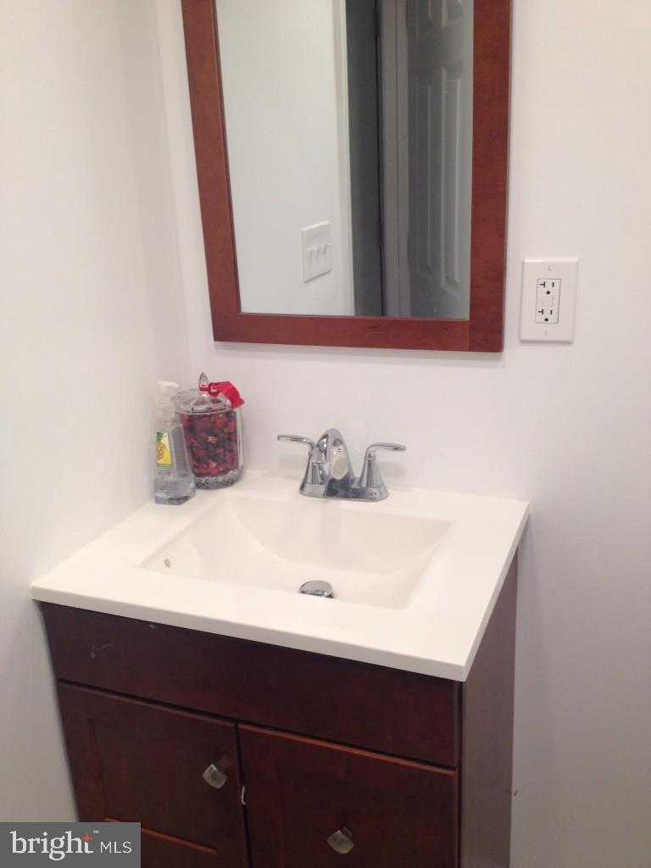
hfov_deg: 40.7
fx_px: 878
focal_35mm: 35
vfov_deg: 52.6
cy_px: 434
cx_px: 326
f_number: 2.4
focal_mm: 4.28
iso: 80
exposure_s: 1/20
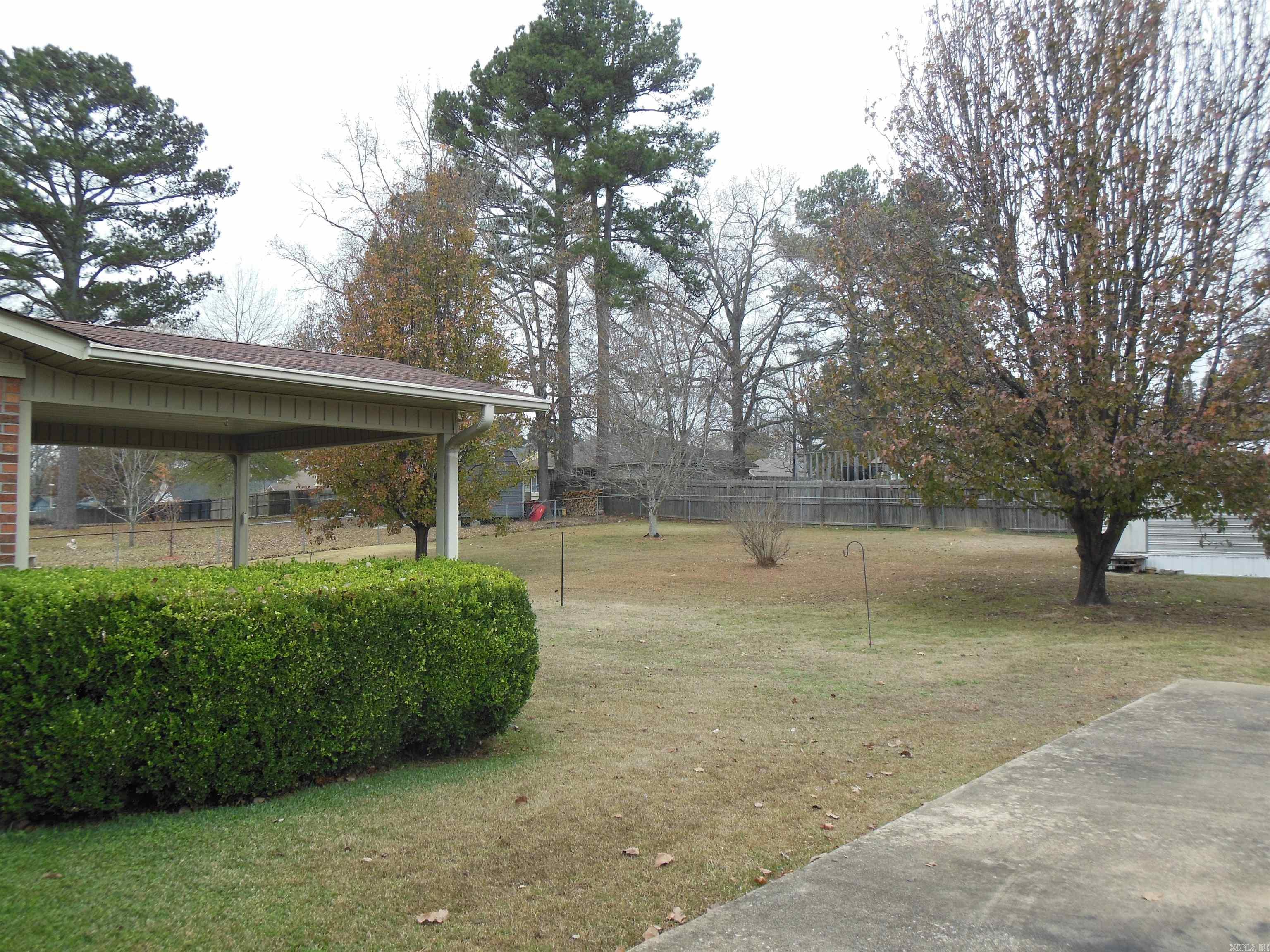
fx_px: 1064
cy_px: 476
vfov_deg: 48.2
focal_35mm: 29
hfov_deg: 61.7
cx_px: 635
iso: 125
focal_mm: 5.2
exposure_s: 1/320
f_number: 3.3
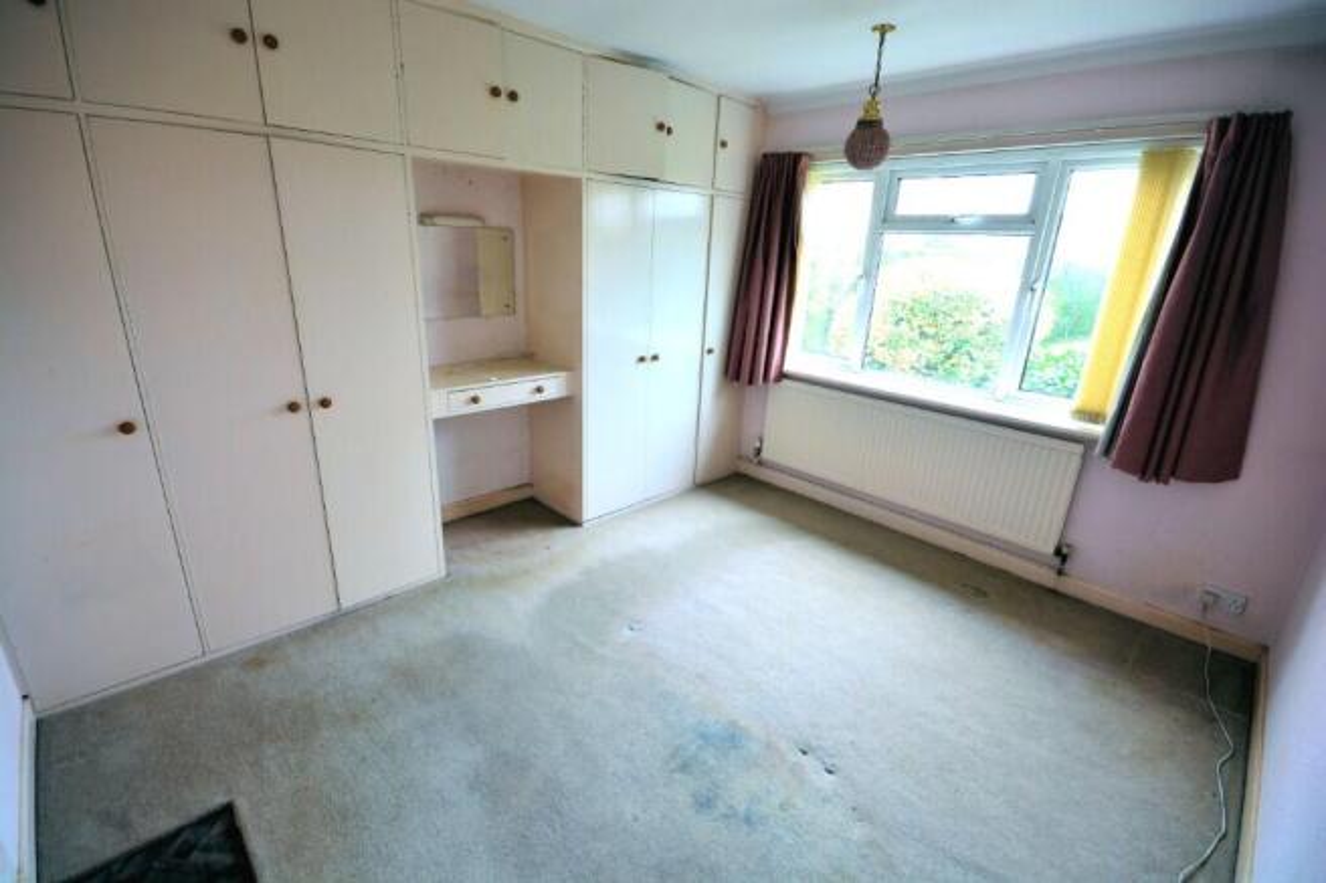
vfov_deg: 77.3
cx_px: 663
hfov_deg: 100.4
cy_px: 442
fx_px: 552
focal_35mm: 15
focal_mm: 10
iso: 400
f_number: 8
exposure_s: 1/8
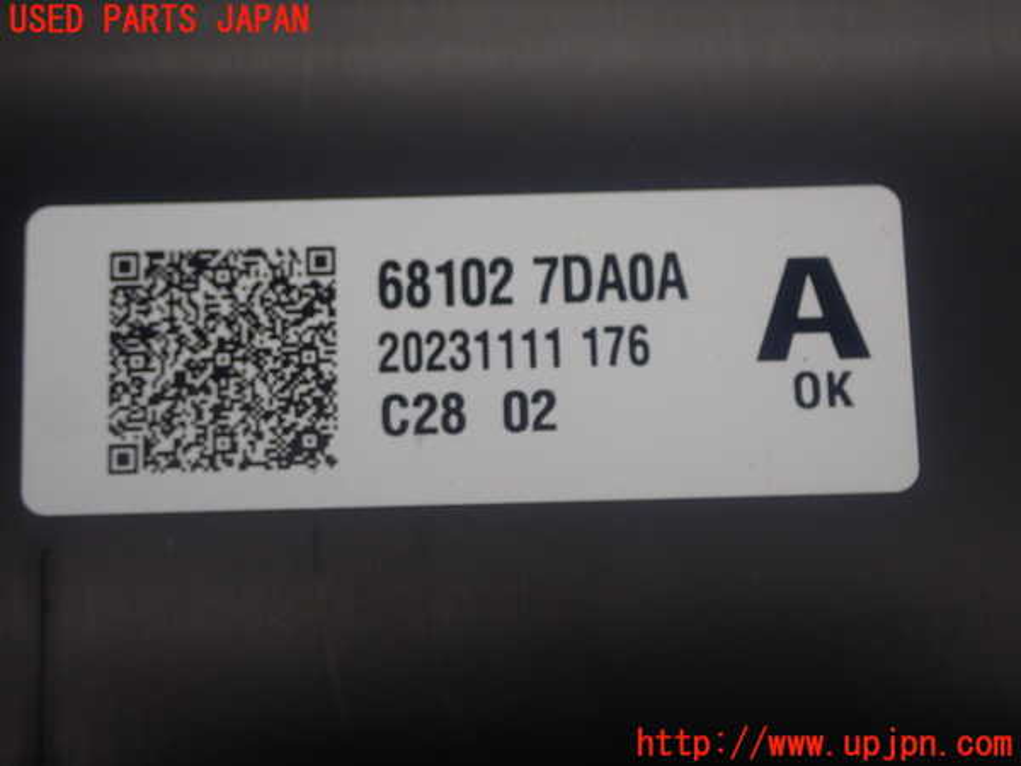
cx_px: 510
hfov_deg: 27.4
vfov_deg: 20.7
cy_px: 383
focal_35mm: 71
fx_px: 2094
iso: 200
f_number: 3.9
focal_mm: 12.73
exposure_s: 1/100
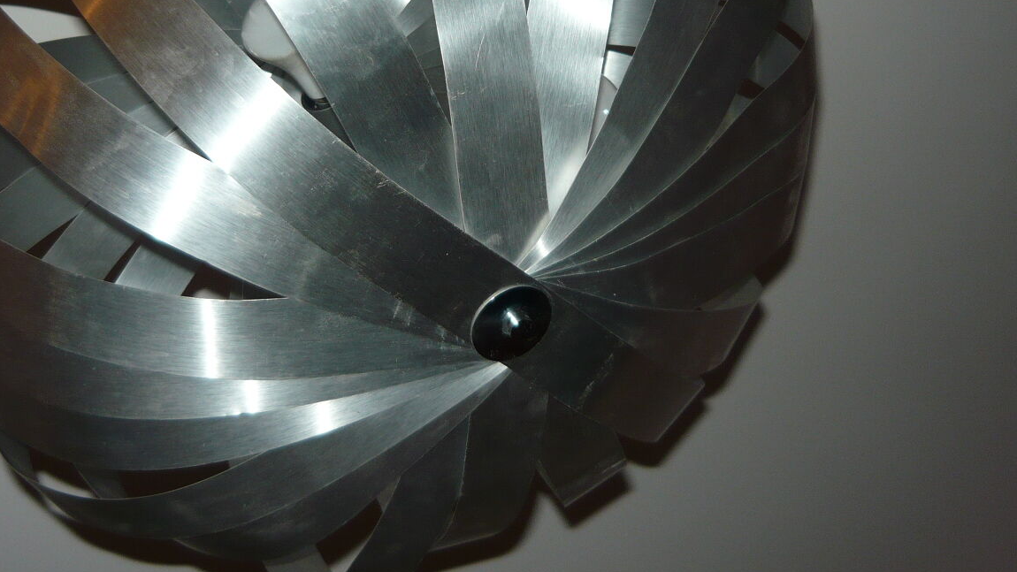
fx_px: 1348
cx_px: 437
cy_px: 101
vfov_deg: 23.5
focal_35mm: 50
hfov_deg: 41.2
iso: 100
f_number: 2.8
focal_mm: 5.5
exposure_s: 1/30
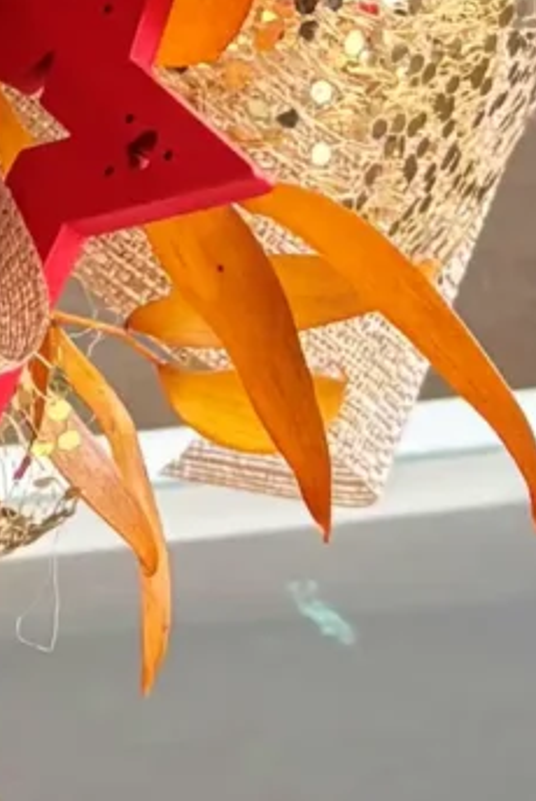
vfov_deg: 9.9
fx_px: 4480
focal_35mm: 201
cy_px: -435
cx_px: -1079
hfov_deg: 6.3
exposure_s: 1/139
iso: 40
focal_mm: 5.96
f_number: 1.6
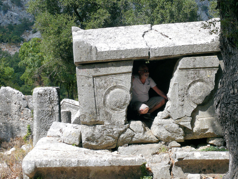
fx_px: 261
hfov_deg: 49.0
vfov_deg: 37.8
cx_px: 119
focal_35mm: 38
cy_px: 90
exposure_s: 1/250
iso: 100
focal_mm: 8
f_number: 5.6
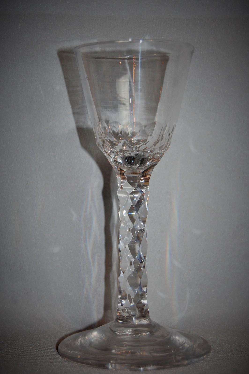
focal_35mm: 72
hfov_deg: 18.9
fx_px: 749
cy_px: 187
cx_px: 124
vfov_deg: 28.1
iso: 400
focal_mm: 48
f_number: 5.6
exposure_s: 1/60
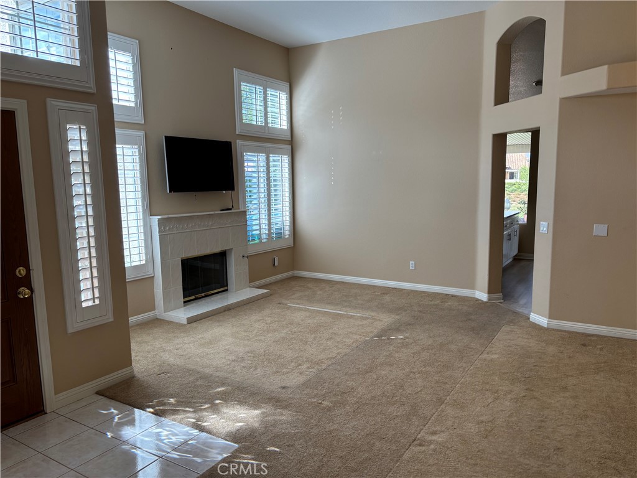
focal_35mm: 26
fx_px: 478
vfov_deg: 53.1
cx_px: 318
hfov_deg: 67.3
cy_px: 239
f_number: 1.6
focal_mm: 5.96
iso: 40
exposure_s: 1/198
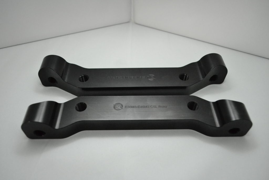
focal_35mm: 30
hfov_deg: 61.9
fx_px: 224
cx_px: 134
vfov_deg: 43.6
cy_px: 90
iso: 3200
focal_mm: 20
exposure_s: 1/60
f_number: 3.8
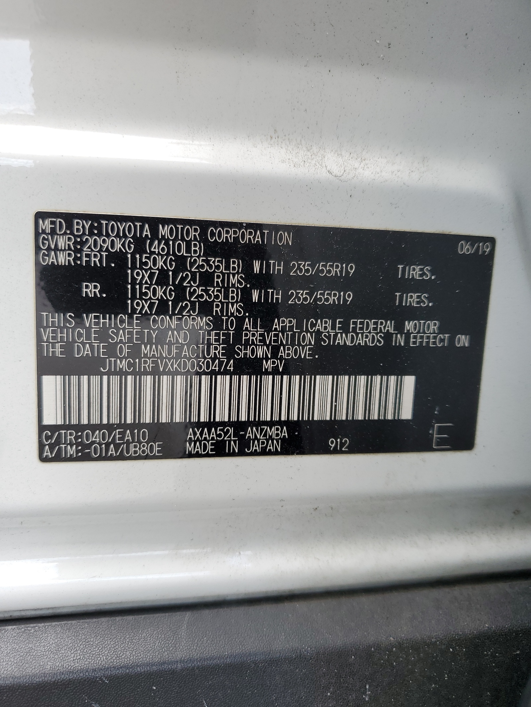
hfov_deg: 53.1
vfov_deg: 67.3
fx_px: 532
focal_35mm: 26
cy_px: 354
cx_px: 266
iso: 50
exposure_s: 1/370
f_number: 1.5
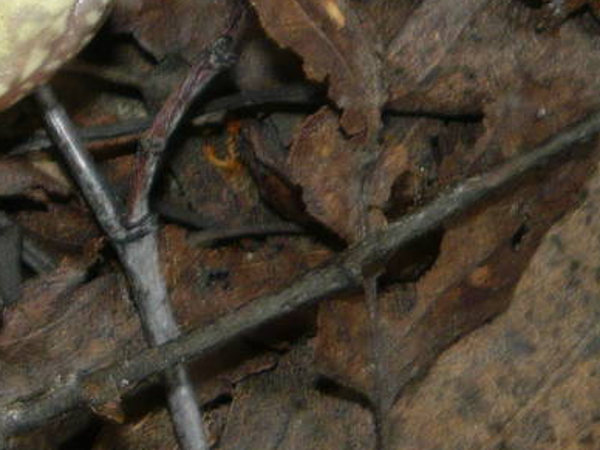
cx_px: -527
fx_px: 2357
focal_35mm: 136
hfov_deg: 12.9
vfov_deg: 10.7
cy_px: -71
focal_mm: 5.5
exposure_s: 1/30
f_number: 2.8
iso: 100
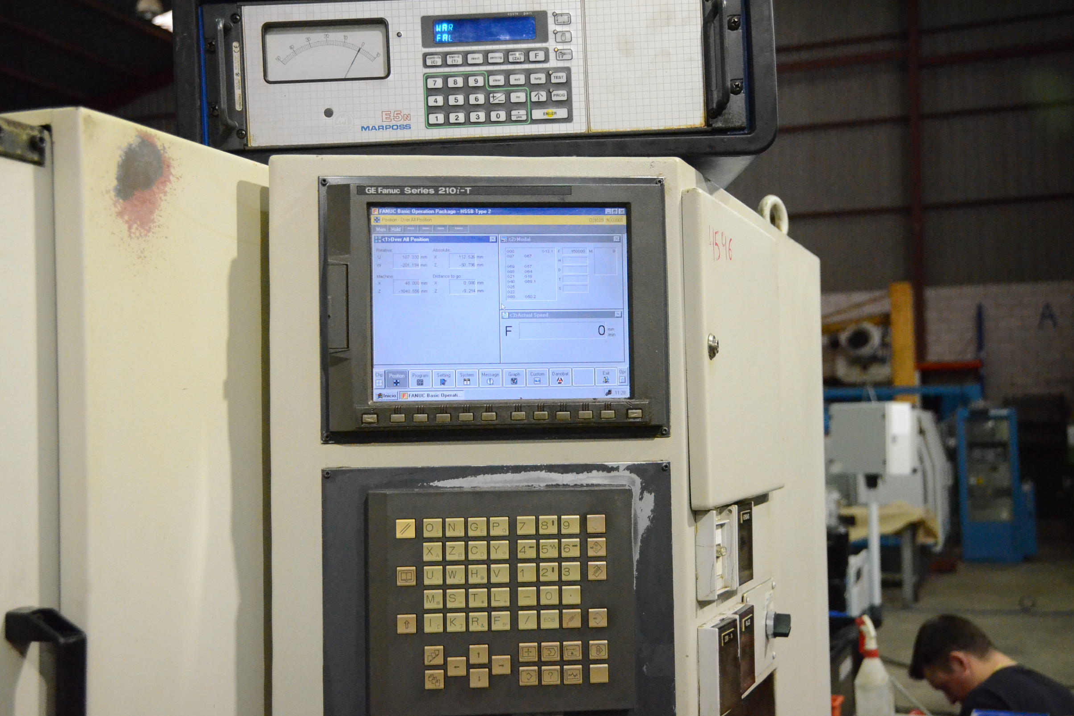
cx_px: 543
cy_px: 354
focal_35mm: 45
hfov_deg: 44.0
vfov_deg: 30.2
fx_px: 1328
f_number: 4
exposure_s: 1/500
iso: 6400
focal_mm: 29
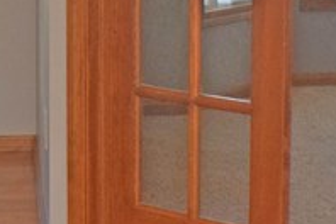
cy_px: -49
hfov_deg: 10.4
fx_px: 1839
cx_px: 61
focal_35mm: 197
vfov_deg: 6.9
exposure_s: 1/100
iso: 800
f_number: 5
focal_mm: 24
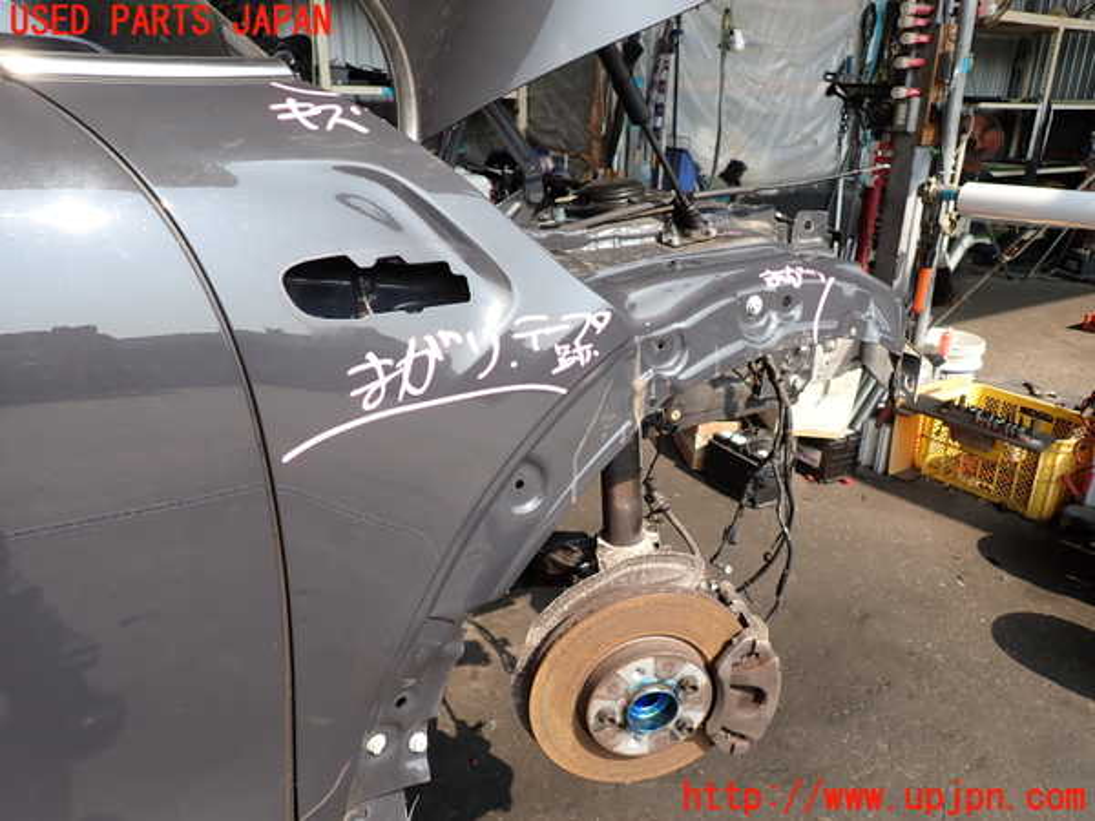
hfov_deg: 69.4
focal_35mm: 25
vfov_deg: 54.9
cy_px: 410
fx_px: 791
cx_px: 548
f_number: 2.8
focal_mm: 4.5
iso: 100
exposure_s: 1/500
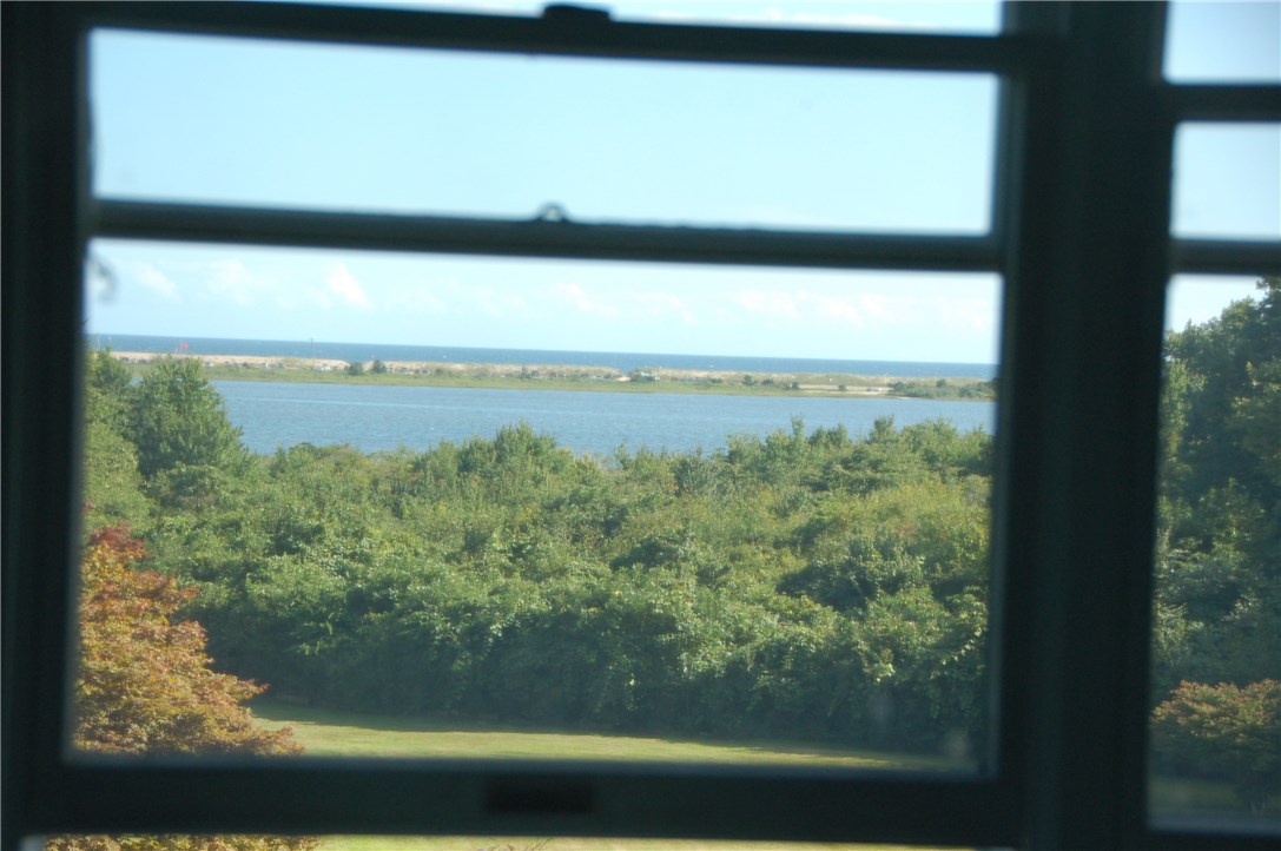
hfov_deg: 22.6
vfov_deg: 15.2
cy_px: 426
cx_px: 640
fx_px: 3199
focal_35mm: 90
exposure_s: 1/400
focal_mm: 60
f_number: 5
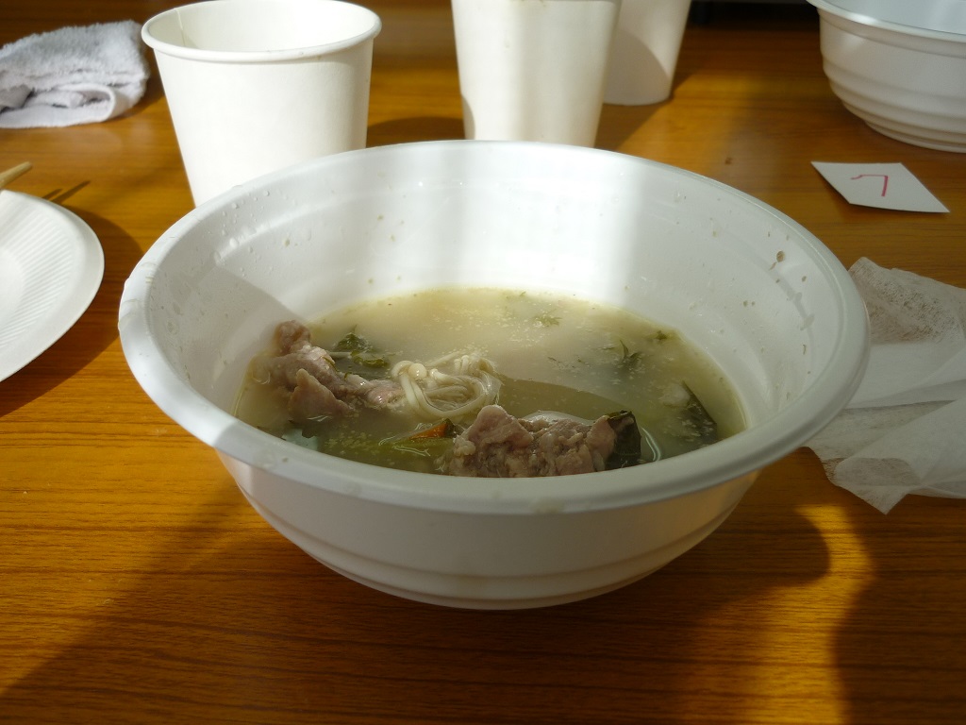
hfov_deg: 55.4
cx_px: 483
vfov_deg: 42.9
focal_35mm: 33
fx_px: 921
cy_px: 362
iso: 80
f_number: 2.8
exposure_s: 1/200
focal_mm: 5.5
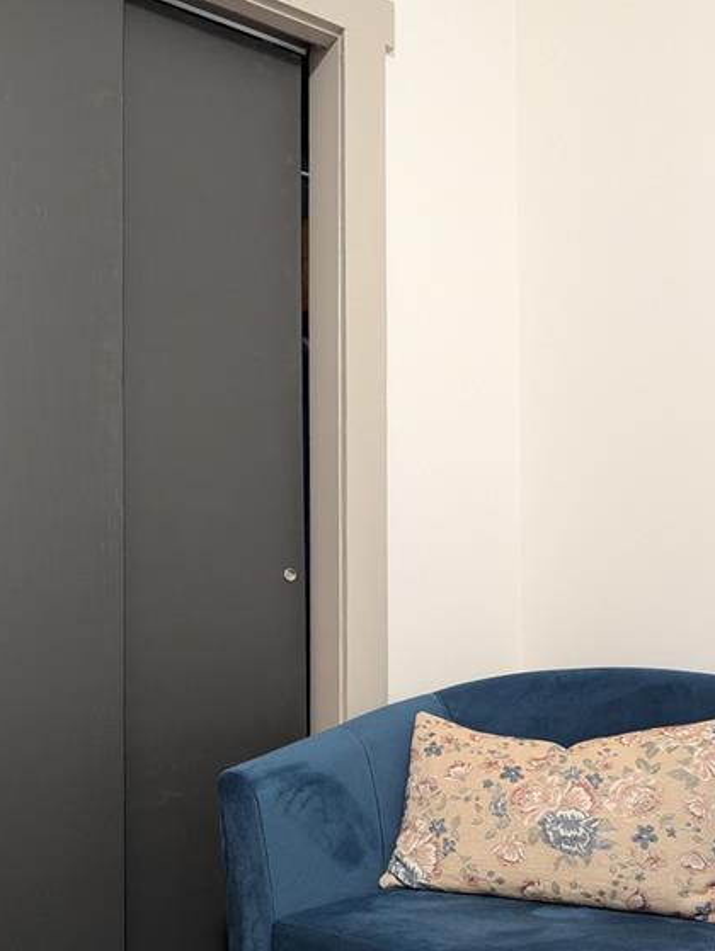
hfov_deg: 43.0
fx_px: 908
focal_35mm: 33
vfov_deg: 54.9
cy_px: 570
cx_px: 337
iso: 437
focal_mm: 6.81
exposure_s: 1/30
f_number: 1.85
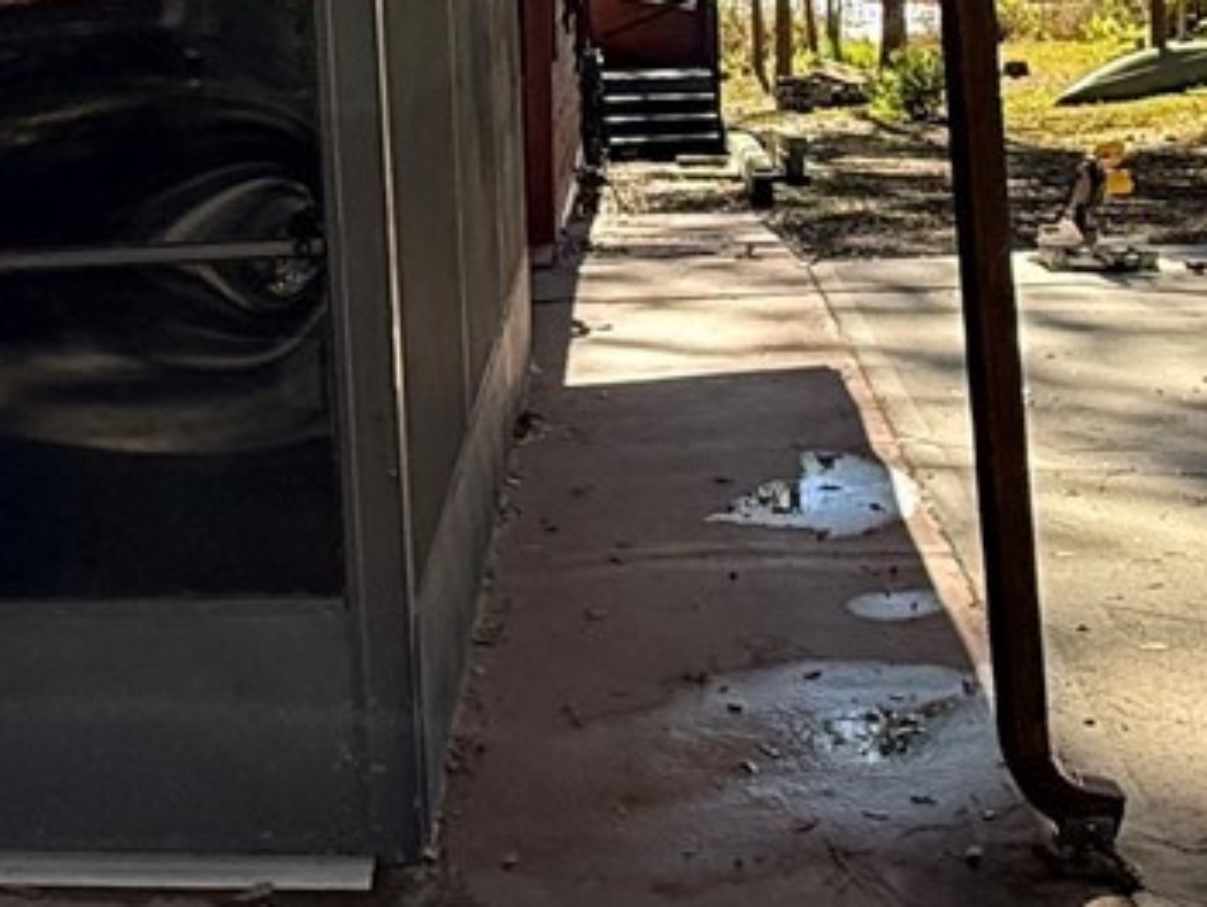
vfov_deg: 22.6
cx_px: 331
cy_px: 145
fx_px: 2233
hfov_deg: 29.9
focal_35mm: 64
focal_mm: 2.22
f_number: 2.2
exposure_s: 1/506
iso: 64
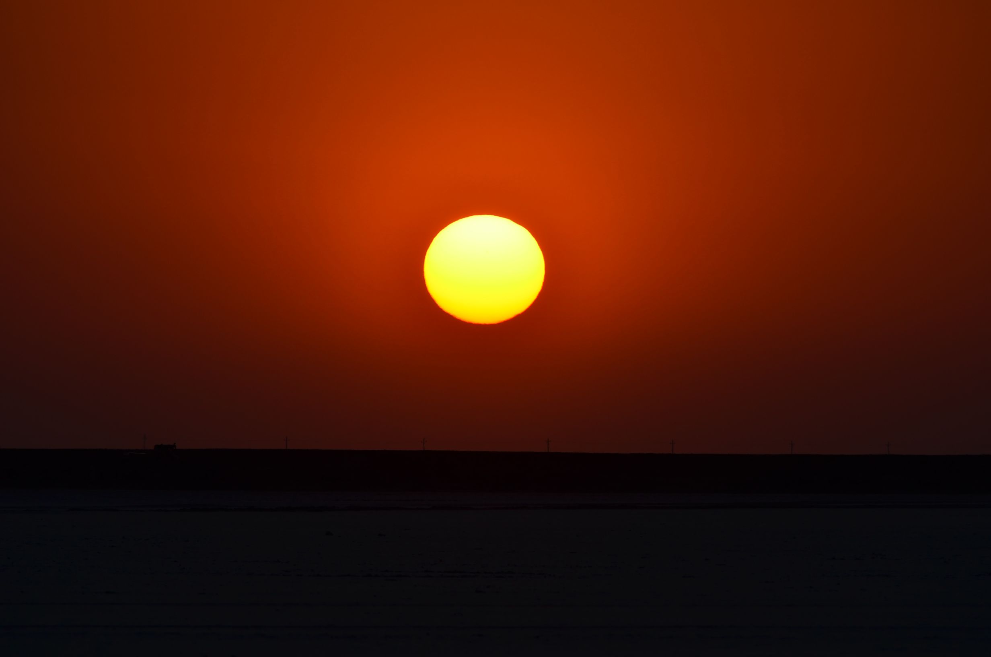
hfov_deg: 4.6
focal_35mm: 450
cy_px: 328
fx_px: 12362
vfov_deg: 3.0
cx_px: 496
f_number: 8
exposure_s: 1/1250
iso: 100
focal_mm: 300
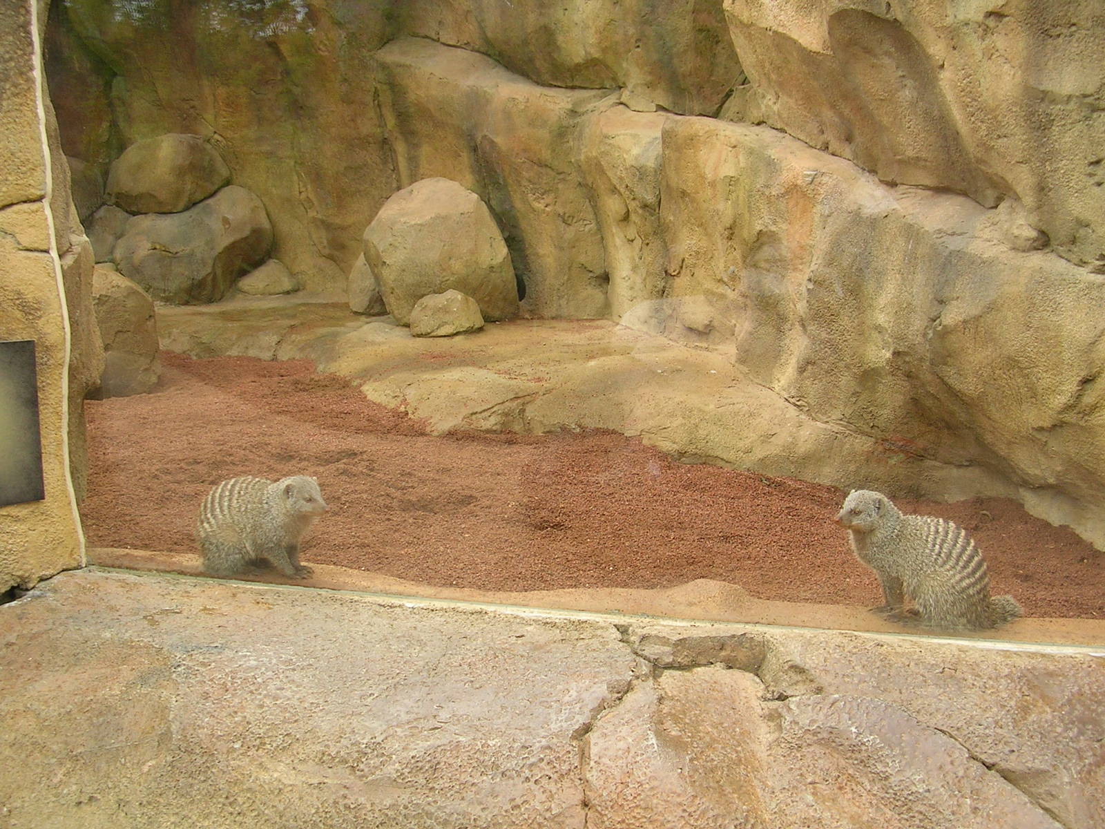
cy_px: 414
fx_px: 1213
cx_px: 552
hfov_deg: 49.0
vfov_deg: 37.7
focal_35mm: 38
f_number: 2.8
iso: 50
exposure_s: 1/142
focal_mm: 5.8
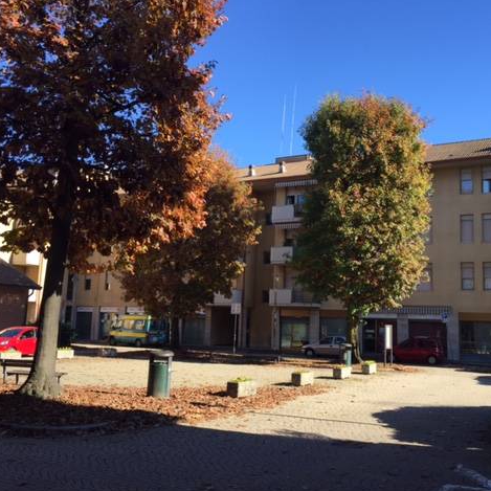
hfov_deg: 47.2
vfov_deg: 47.2
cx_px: 262
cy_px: 245
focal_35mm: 35
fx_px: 562
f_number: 2.2
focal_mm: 4.15
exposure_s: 1/719
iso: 32
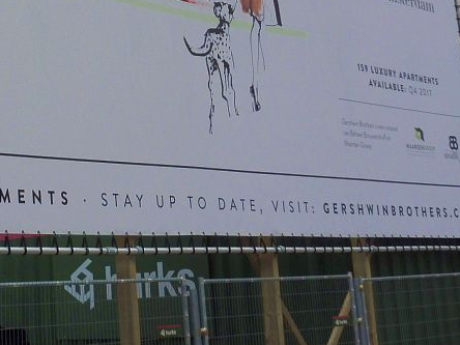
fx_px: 1196
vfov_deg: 15.9
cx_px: 16
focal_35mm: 90
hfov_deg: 21.1
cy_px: -44
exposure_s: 1/800
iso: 100
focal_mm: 6.9
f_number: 5
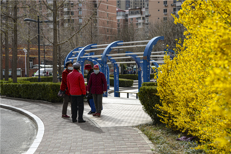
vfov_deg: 20.9
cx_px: 116
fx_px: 417
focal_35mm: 65
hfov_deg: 30.9
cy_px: 77
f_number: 5.6
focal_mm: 65
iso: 100
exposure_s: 1/320
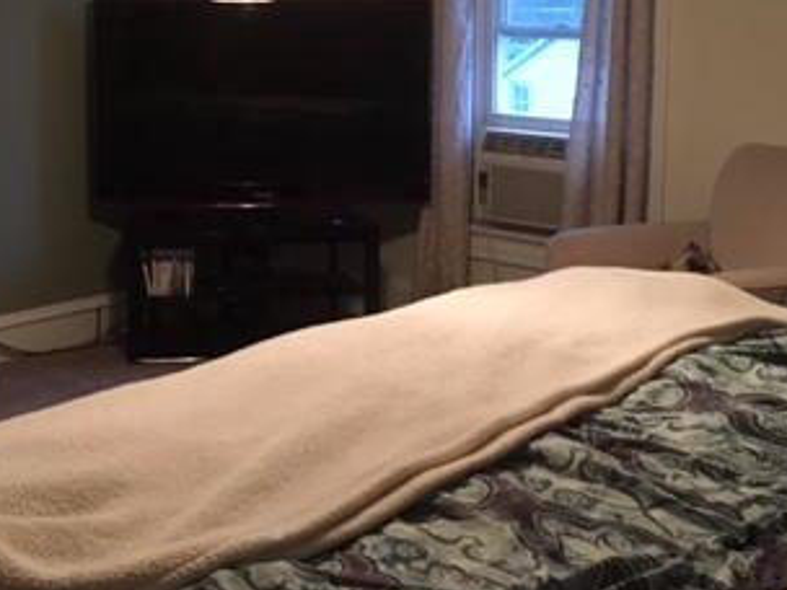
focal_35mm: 61
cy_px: 163
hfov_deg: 31.6
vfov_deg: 23.8
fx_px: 1387
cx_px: 300
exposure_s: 1/20
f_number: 2.2
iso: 200
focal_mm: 4.15
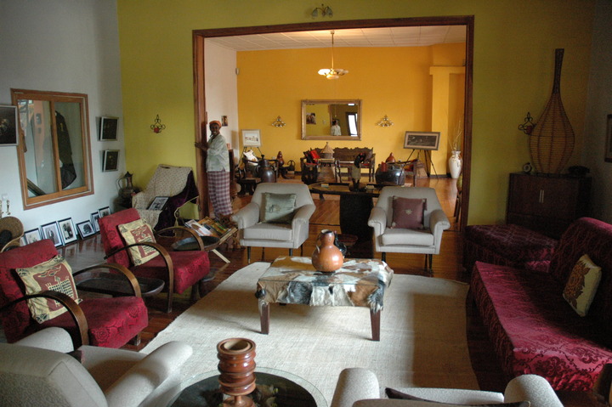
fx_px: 459
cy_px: 204
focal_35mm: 27
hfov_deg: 67.4
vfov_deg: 47.9
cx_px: 306
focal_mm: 18
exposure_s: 1/40
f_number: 3.5
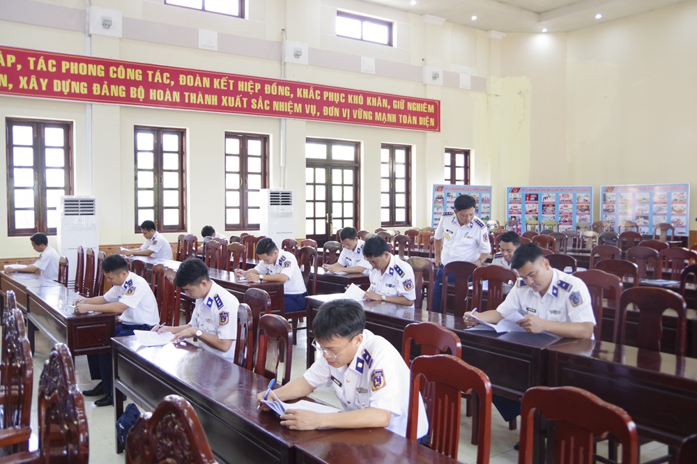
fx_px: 600
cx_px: 348
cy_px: 232
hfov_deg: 60.3
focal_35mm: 31
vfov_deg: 42.3
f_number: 4
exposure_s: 1/100
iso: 1600
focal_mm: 21
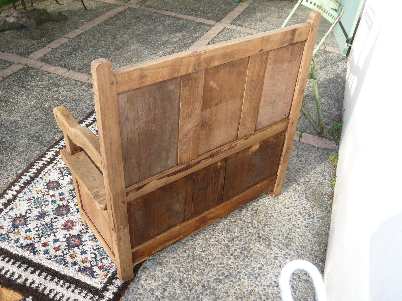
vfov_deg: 44.2
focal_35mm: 32
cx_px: 201
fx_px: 372
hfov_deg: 56.8
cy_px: 150
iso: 100
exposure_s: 1/250
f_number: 3
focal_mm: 5.2
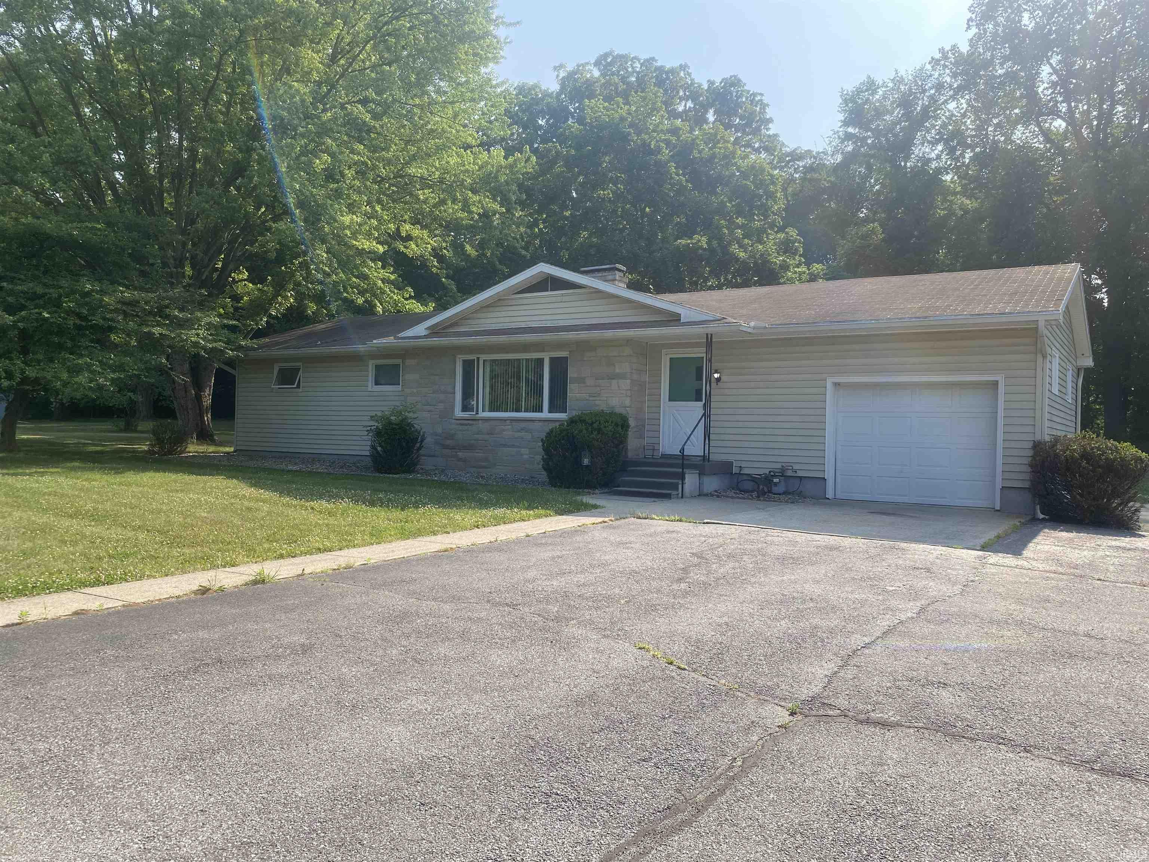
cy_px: 431
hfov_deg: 67.3
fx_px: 863
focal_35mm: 26
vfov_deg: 53.1
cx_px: 574
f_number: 1.8
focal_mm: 4.25
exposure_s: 1/1377
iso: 32
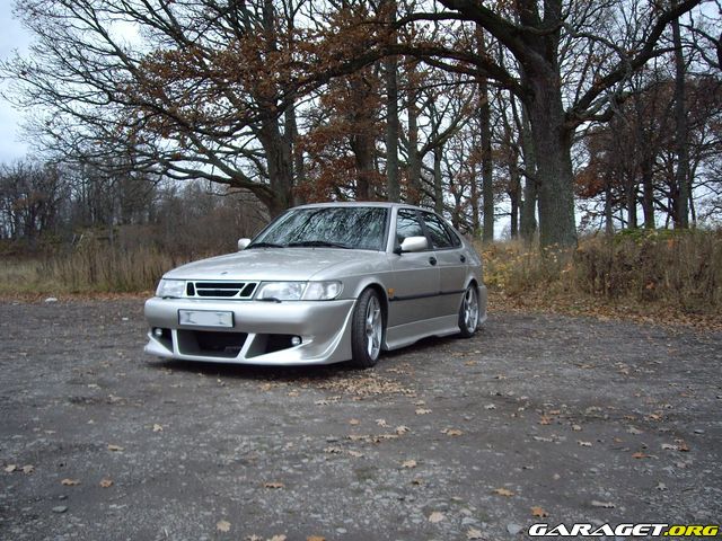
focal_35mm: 38
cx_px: 361
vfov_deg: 37.7
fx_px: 793
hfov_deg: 49.0
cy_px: 270
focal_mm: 6.2
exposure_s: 1/160
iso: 100
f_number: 2.7
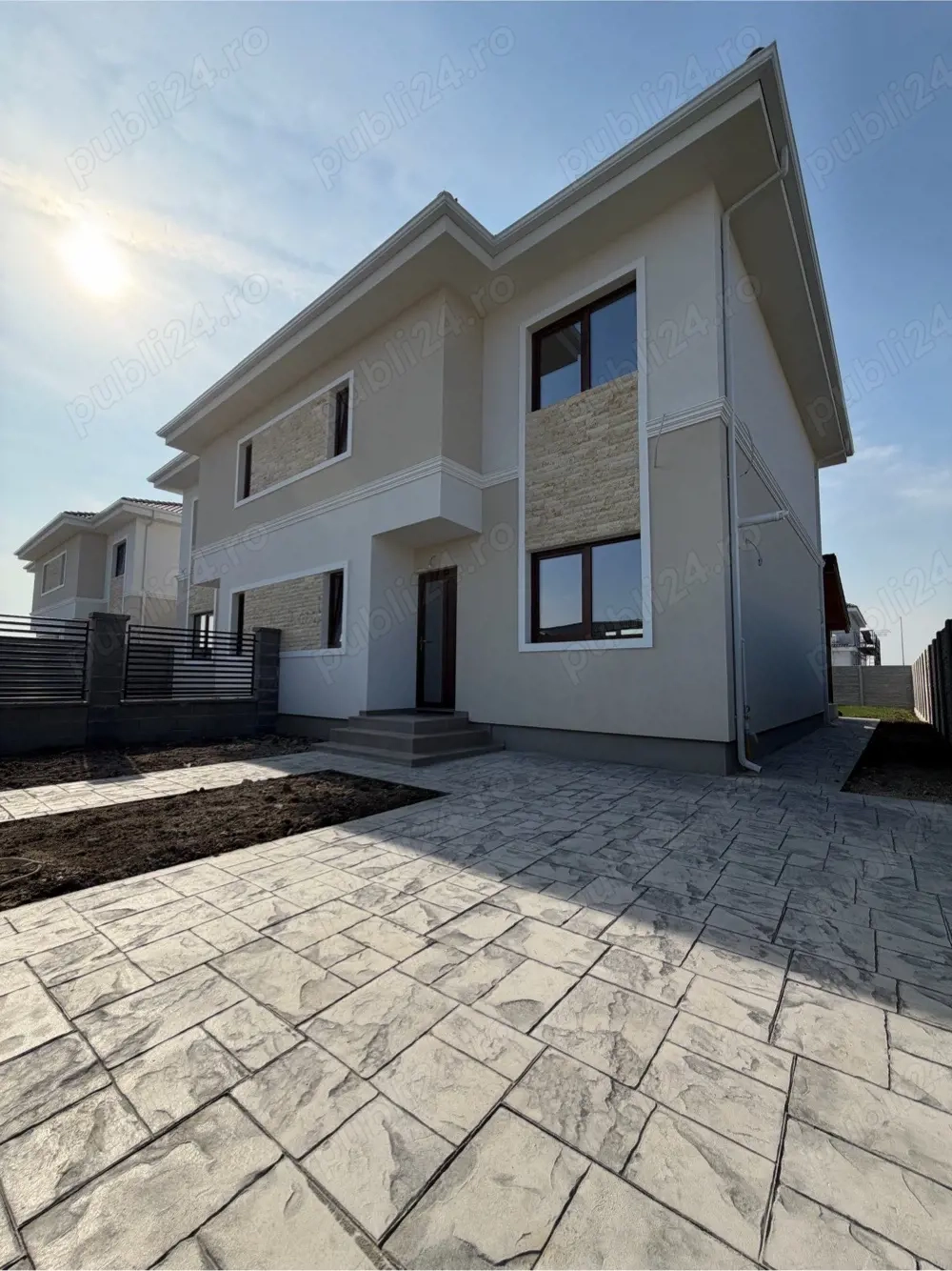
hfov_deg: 85.7
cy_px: 636
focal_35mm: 14
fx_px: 514
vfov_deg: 102.1
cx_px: 476
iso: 32
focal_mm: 2.22
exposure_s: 1/1497
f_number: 2.2
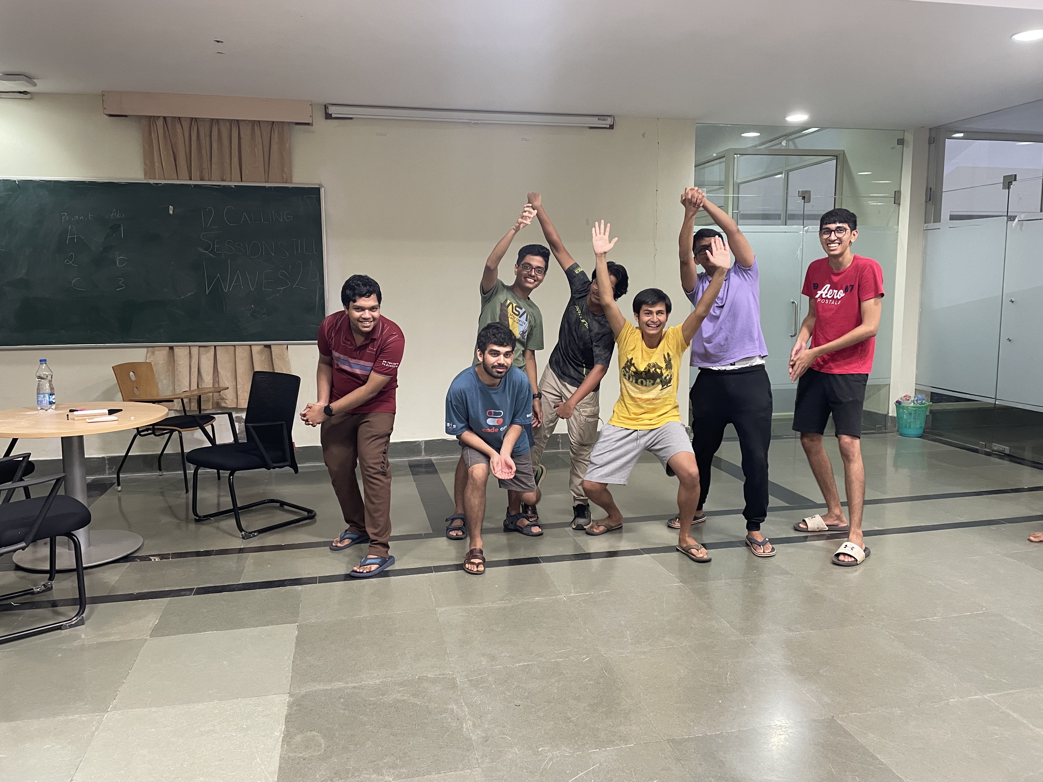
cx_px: 522
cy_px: 391
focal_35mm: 26
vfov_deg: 53.1
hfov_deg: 67.3
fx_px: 783
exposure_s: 1/50
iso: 250
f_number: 1.6
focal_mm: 4.2
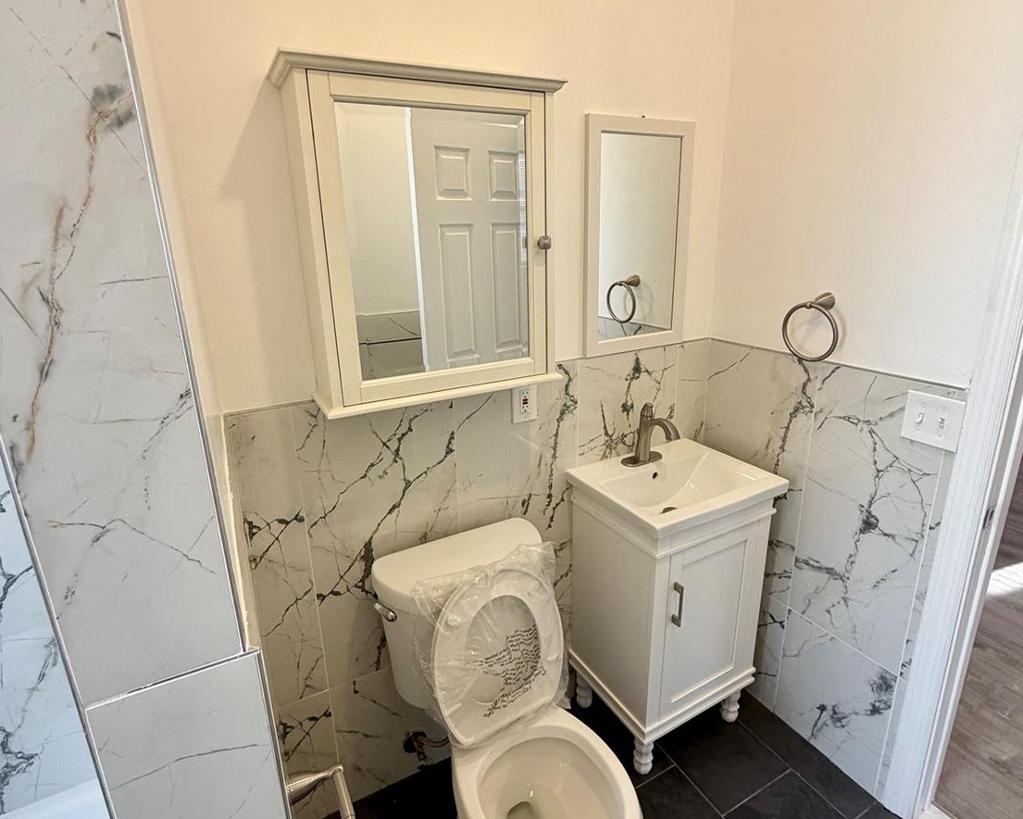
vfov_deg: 70.8
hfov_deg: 83.3
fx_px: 575
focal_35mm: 19
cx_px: 507
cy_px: 390
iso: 200
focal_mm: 2.22
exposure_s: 1/121
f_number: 2.2
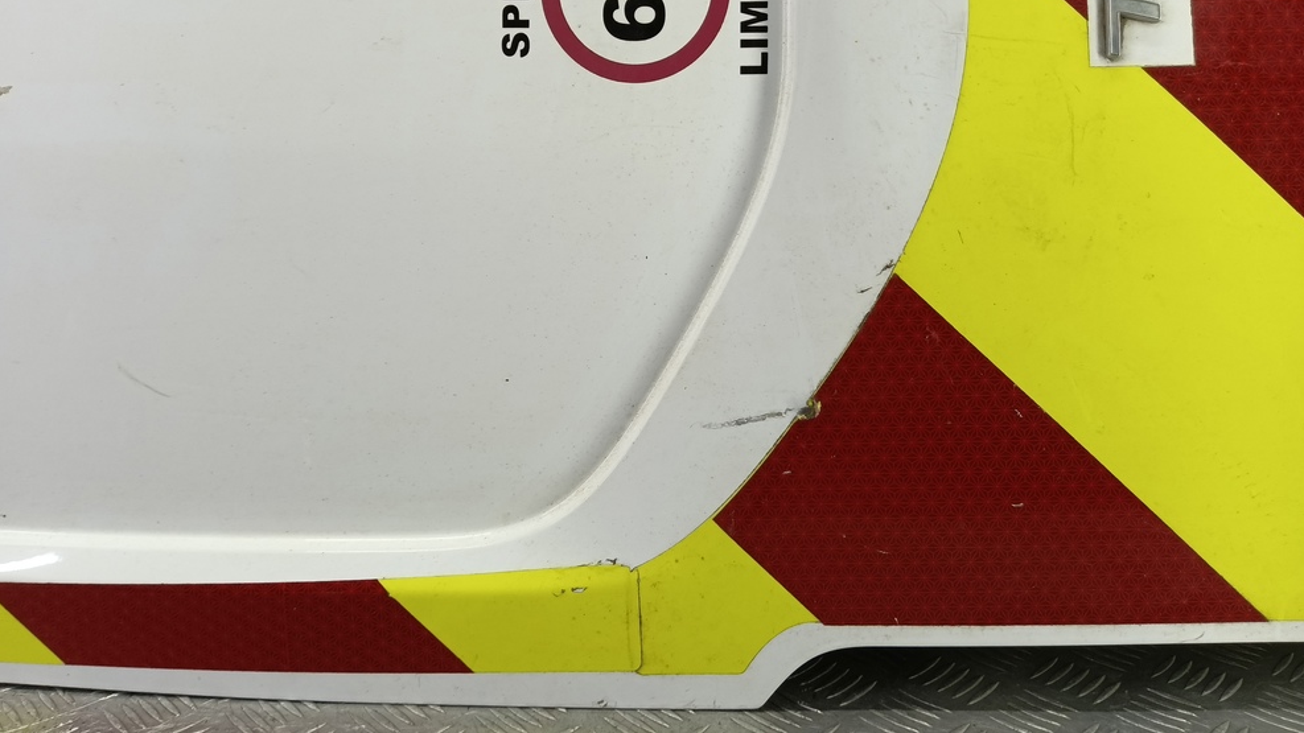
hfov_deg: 71.9
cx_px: 633
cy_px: 242
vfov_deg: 43.7
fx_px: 899
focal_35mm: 26
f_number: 1.6
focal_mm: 4.11
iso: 111
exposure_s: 1/50
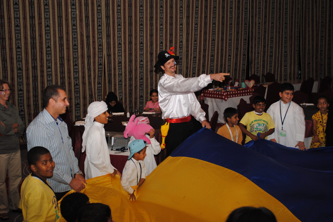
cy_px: 112
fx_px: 481
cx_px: 169
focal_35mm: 52
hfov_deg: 38.2
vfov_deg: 26.0
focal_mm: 34
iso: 200
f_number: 5
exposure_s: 1/60
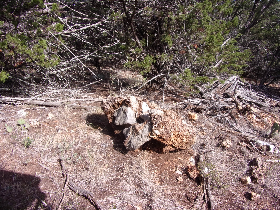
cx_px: 140
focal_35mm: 24
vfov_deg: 56.8
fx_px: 194
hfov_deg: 71.6
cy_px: 105
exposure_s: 1/600
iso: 80
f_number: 3.3
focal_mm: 4.3
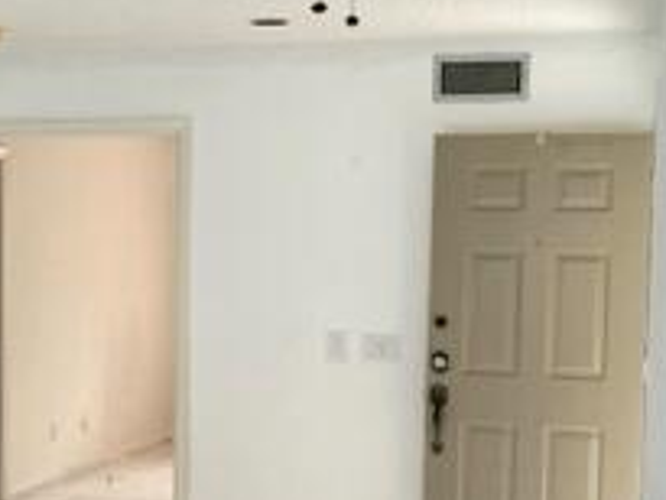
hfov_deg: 23.9
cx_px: 172
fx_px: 1559
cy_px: 338
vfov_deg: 18.2
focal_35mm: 81
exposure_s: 1/121
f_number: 1.6
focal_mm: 5.1
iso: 100
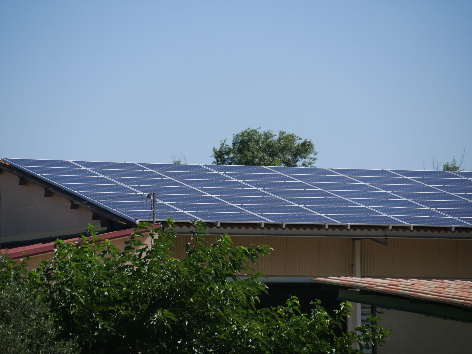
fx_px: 3819
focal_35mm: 280
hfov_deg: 7.1
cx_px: 236
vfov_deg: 5.3
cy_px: 177
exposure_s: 1/1000
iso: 200
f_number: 5.6
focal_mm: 140
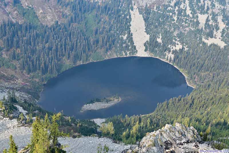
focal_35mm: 50
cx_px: 114
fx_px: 318
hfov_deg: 39.6
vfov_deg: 27.0
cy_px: 76
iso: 100
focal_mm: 50
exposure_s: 1/400
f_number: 5
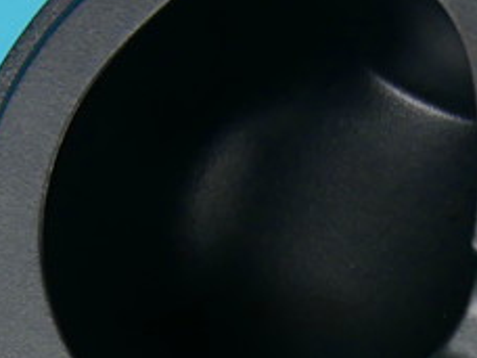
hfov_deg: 5.8
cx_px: 523
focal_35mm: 342
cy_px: 542
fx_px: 4713
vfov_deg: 4.3
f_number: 5.1
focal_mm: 26
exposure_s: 1/60
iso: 320
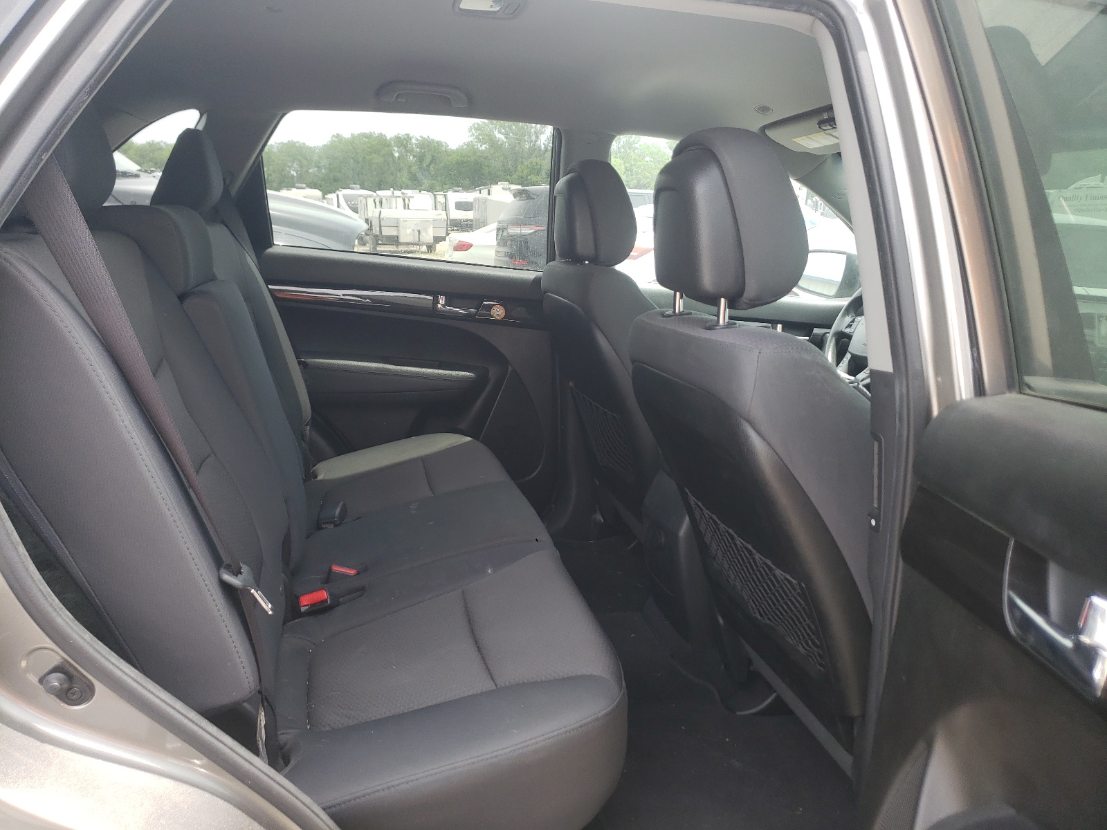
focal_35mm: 26
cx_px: 554
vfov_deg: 53.1
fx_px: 831
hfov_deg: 67.3
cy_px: 415
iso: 50
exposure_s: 1/323
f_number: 1.5
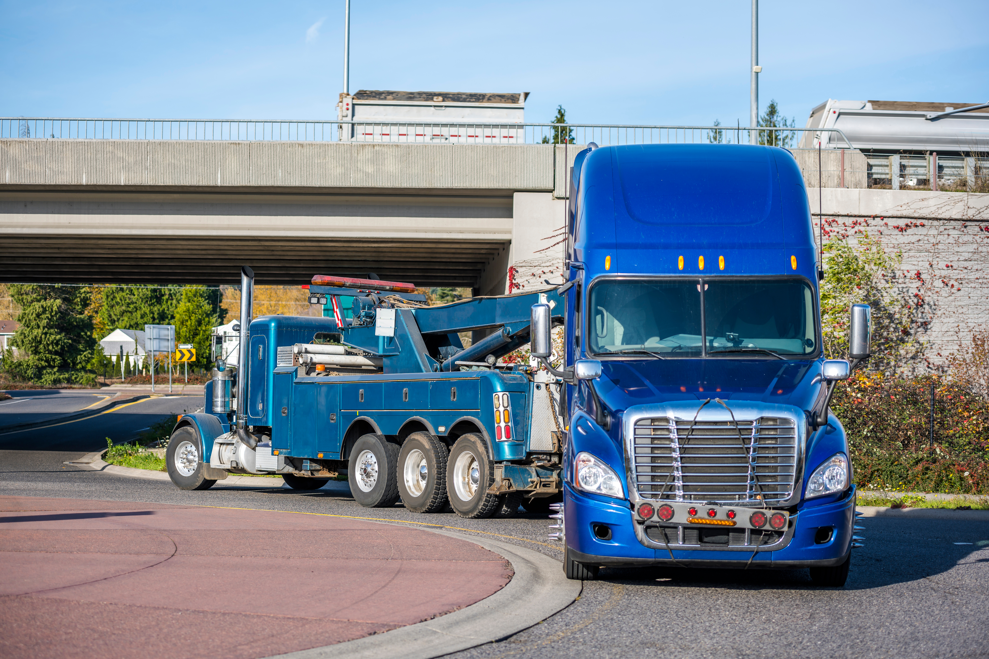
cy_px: 330
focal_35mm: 70
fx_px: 1923
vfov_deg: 19.5
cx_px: 494
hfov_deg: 28.8
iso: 64
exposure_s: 1/800
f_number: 2.8
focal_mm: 70
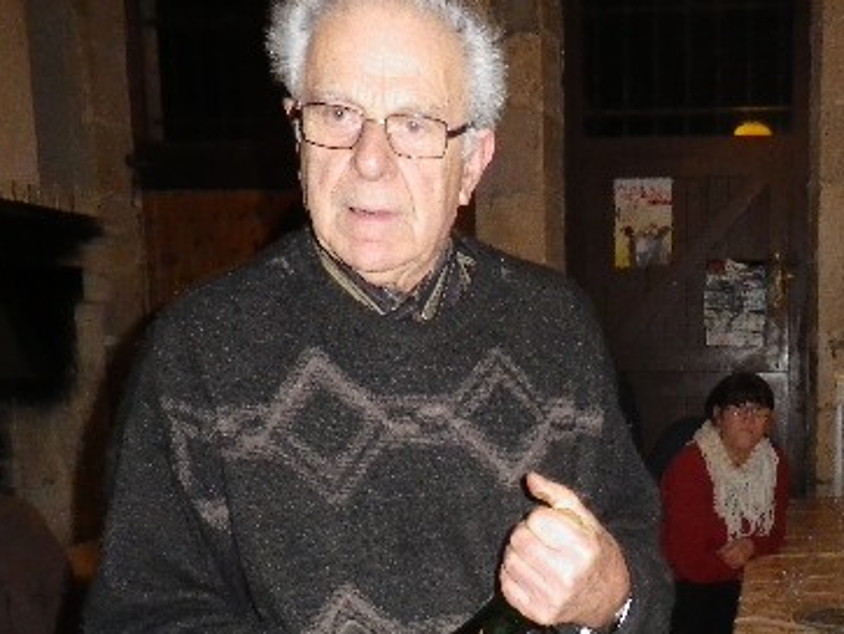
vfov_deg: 30.8
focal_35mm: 46
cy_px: 508
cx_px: 669
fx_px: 1122
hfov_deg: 39.7
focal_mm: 4.5
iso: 400
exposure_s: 1/50
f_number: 3.5
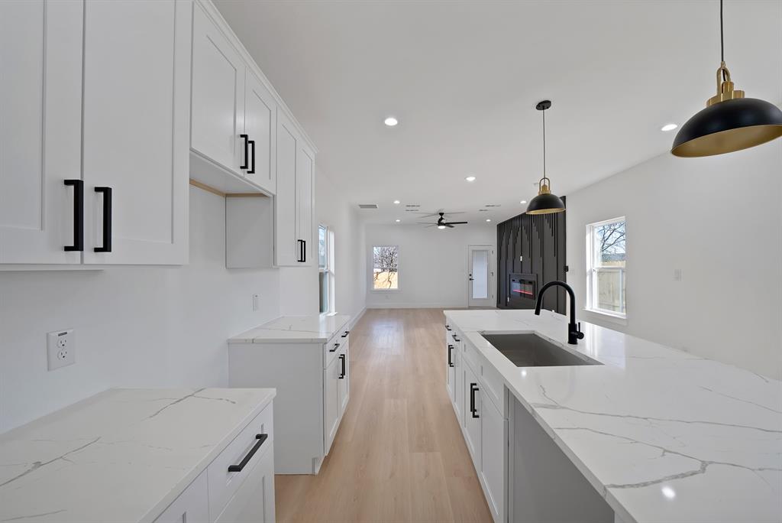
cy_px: 262
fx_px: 261
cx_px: 391
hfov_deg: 112.6
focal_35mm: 12
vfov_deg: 90.1
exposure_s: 1/25
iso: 640
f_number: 9
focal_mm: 12
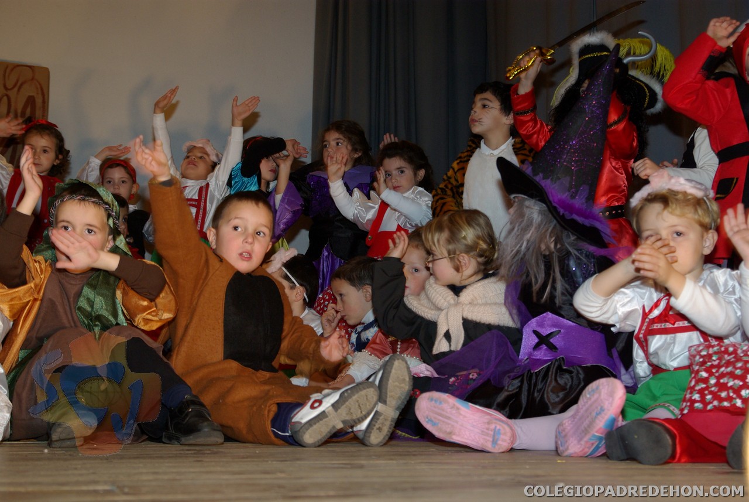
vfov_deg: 23.8
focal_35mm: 57
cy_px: 251
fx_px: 1187
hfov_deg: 35.0
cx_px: 374
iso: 400
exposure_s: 1/60
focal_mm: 38
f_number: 5.6
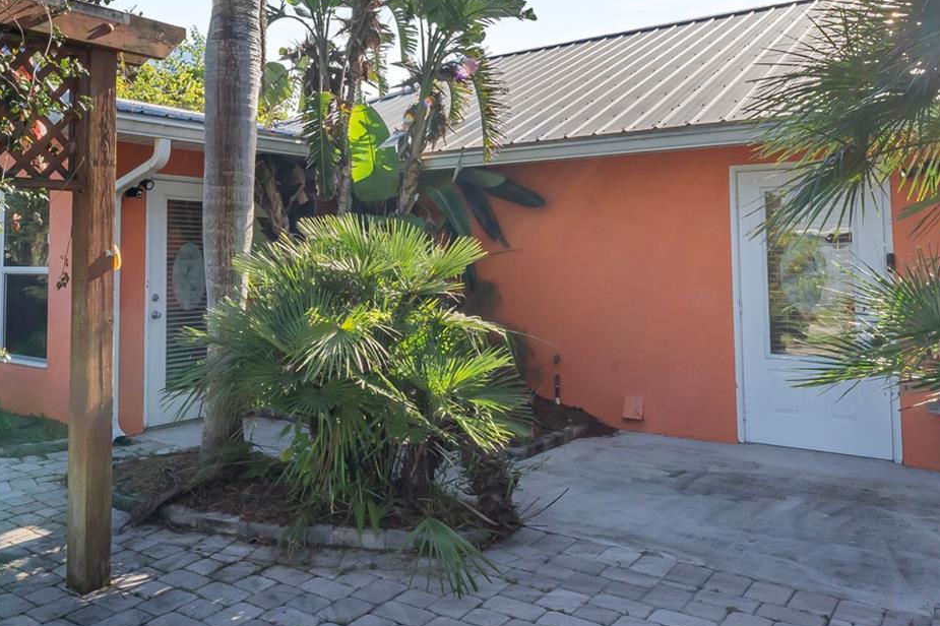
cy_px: 196
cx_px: 304
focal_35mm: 31
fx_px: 809
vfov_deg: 41.6
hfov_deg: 58.8
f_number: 18
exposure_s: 1/160
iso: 400
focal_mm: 14
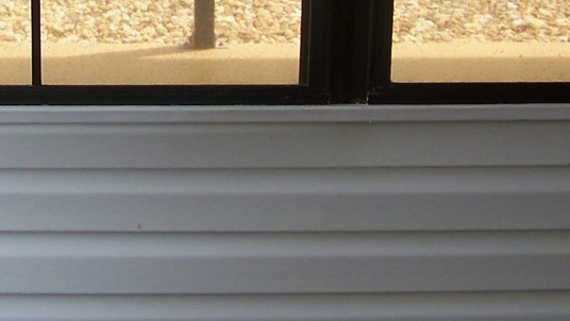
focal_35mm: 117
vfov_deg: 10.2
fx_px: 1769
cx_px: 57
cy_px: -37
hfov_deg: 18.0
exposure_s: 1/50
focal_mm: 5.85
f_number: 2.8
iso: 64
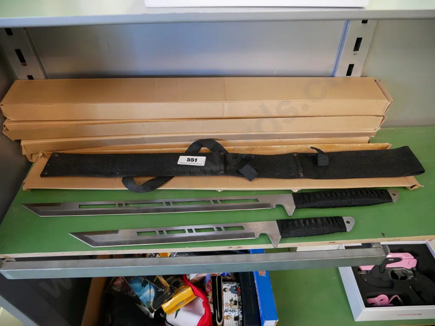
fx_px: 302
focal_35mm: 24
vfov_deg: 56.8
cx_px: 218
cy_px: 163
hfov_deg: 71.6
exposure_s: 1/60
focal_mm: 12
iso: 1250
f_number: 3.5
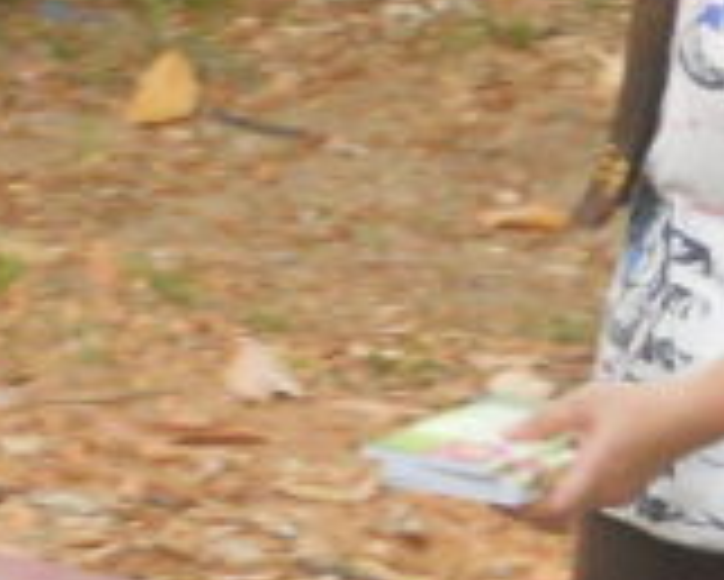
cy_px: 863
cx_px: 1232
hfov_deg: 4.0
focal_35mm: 479
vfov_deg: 3.2
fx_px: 10270
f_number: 5.9
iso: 320
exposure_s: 1/60
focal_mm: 13.9
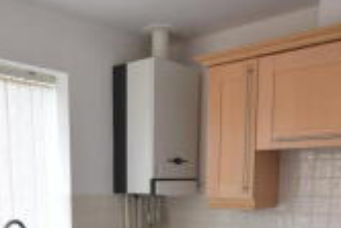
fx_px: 408
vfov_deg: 28.3
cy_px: 254
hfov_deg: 45.2
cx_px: 140
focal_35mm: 43
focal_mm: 10
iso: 400
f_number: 5.6
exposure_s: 1/125
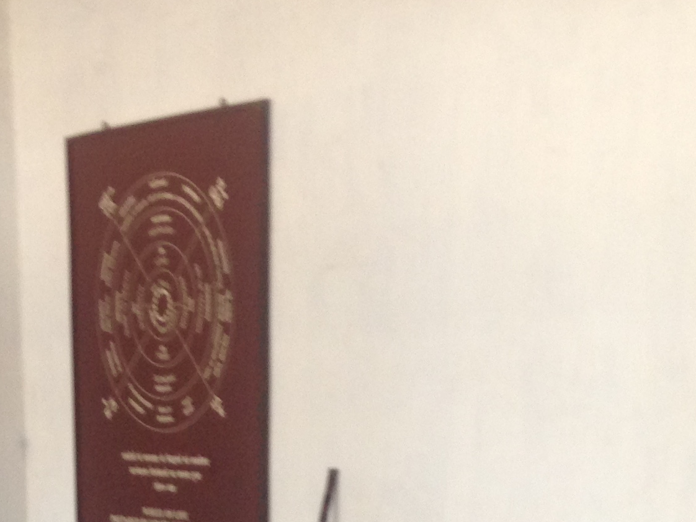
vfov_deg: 14.5
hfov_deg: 20.4
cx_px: 243
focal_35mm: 96
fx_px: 1931
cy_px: 751
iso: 100
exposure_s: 1/20
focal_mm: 4.12
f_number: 2.4
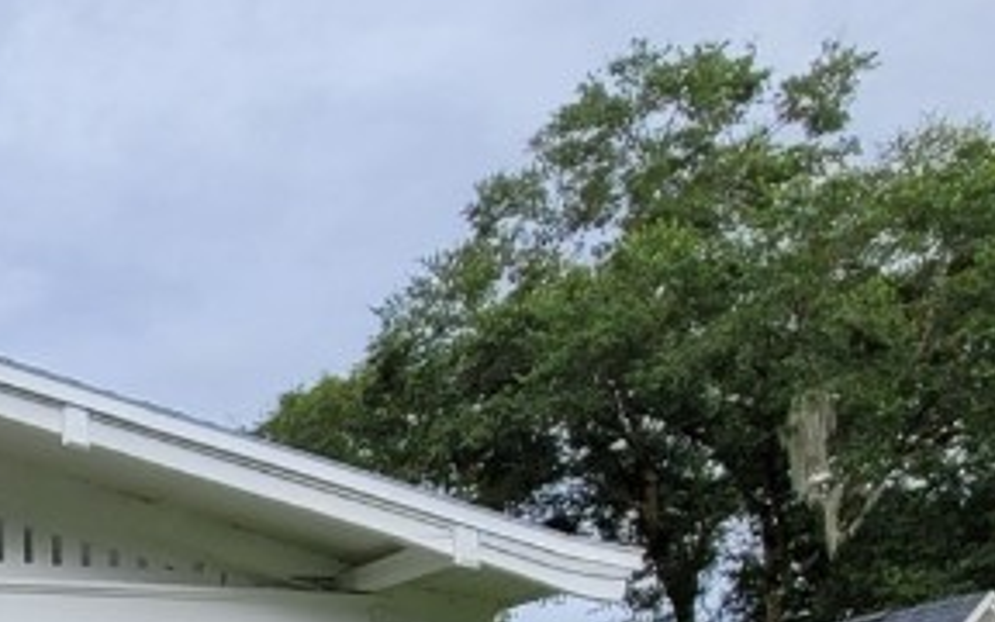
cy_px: 981
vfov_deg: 21.3
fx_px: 1329
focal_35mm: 49
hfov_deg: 26.4
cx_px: -574
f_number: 2.2
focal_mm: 2.2
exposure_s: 1/479
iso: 50
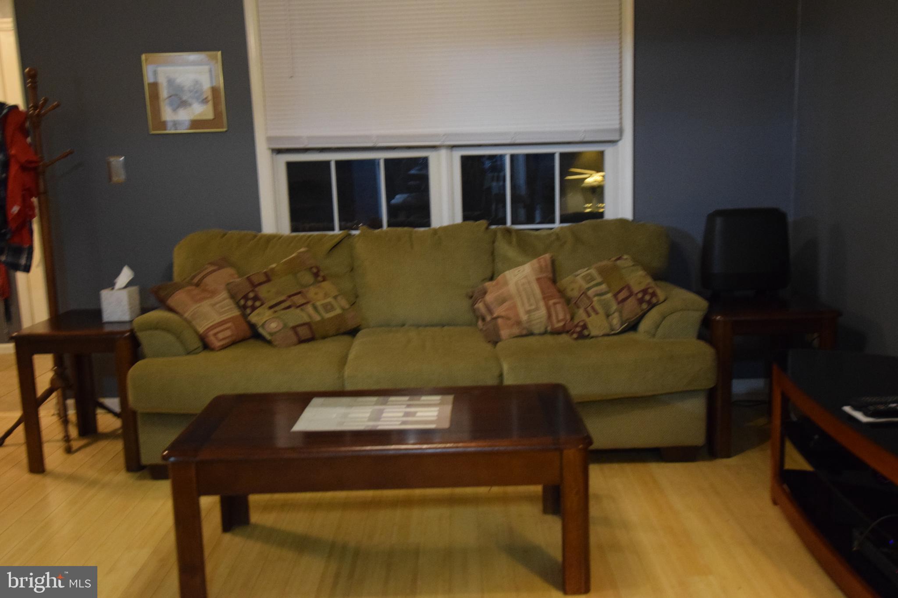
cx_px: 449
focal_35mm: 33
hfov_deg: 57.2
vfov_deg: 40.0
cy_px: 299
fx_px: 823
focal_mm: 22
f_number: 4
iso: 3200
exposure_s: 1/25
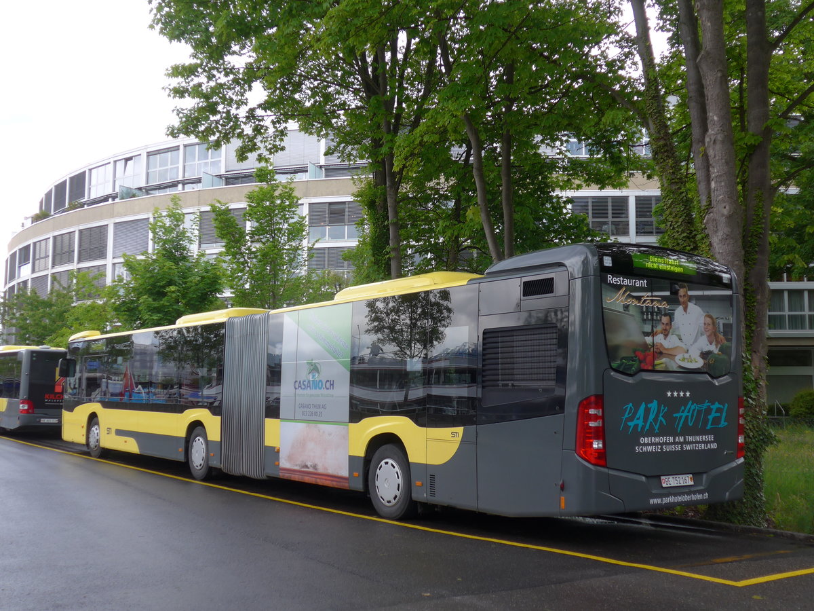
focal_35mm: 39
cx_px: 407
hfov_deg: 47.9
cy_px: 306
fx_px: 917
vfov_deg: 36.8
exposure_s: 1/250
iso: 80
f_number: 2.8
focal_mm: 8
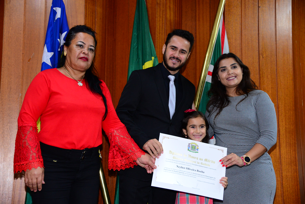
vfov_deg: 26.0
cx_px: 152
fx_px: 441
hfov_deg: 38.2
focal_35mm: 52
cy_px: 102
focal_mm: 52
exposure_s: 1/125
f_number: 4
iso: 2500
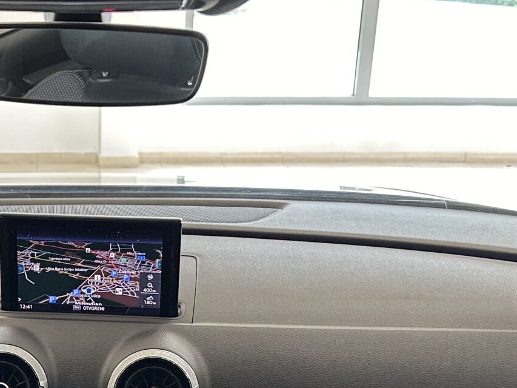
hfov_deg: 26.4
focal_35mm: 72
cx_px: 84
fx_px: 1075
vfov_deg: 19.3
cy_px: 459
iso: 200
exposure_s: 1/100
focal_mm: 6.86
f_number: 1.78
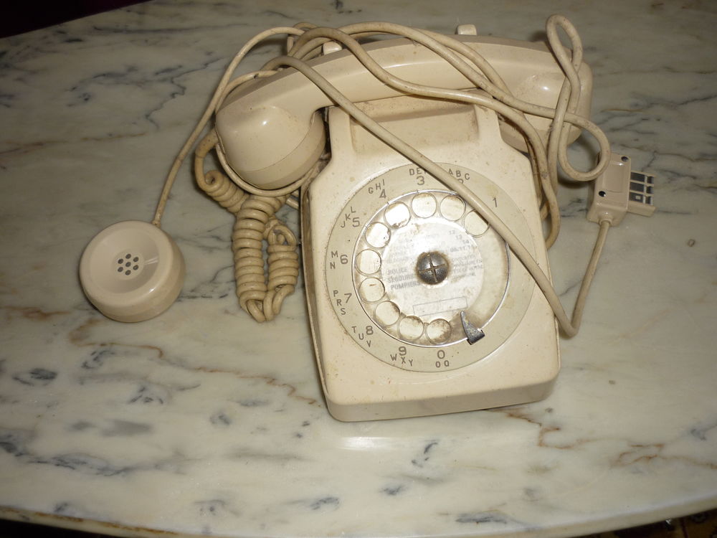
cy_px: 269
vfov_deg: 42.9
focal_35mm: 33
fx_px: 684
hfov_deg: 55.4
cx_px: 358
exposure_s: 1/30
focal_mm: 5.5
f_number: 2.8
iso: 100
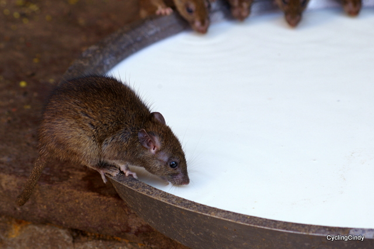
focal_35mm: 150
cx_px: 187
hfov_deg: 13.7
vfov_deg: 9.1
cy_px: 124
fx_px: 1557
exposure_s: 1/45
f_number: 8
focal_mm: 100
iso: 200
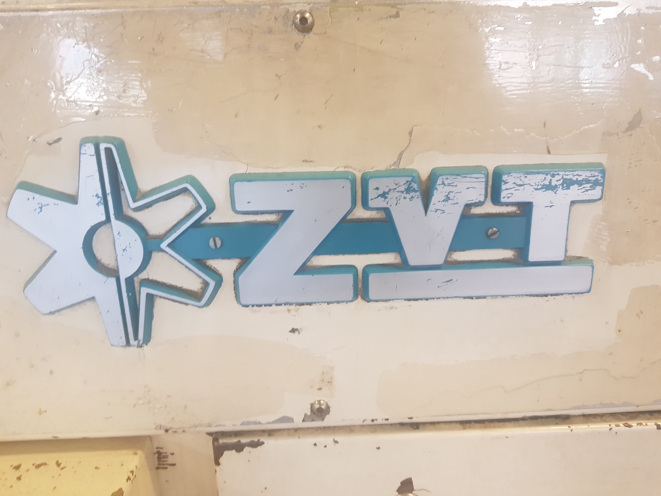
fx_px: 496
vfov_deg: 53.1
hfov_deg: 67.3
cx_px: 330
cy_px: 248
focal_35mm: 26
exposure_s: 1/25
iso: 250
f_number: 1.7
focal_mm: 4.3
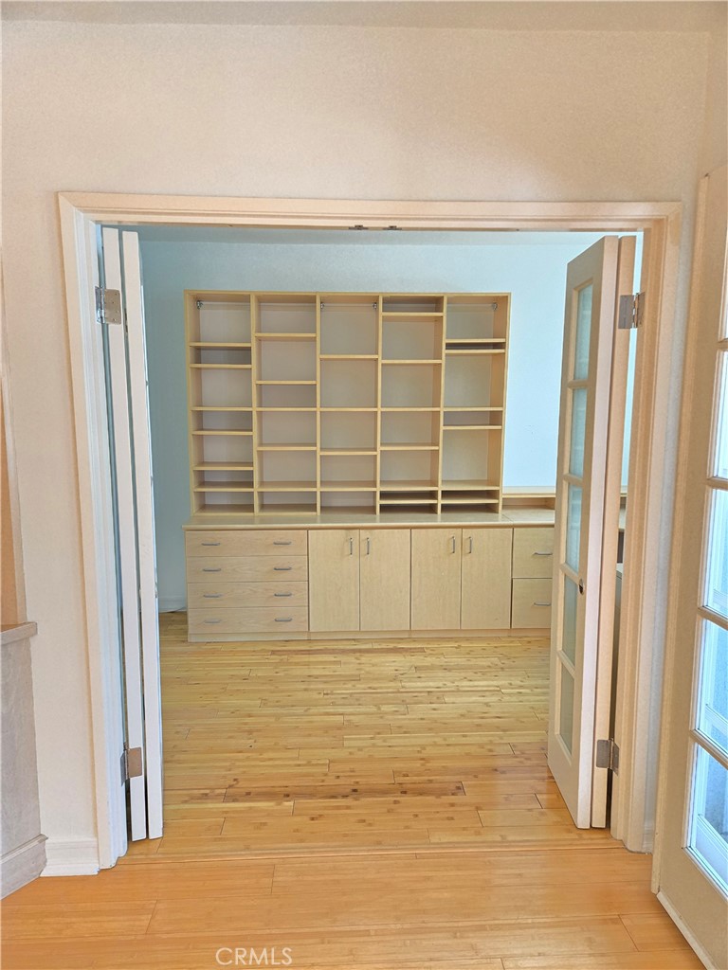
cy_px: 485
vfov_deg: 73.9
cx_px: 364
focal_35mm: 23
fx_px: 645
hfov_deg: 58.9
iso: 500
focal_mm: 5.4
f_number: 1.8
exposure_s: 1/120
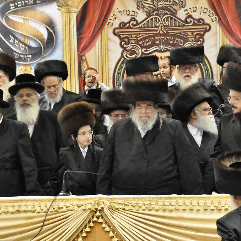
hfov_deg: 12.8
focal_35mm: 137
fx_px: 1077
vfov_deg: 12.8
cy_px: 122
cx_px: 118
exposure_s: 1/40
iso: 2500
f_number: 5.3
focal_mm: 65
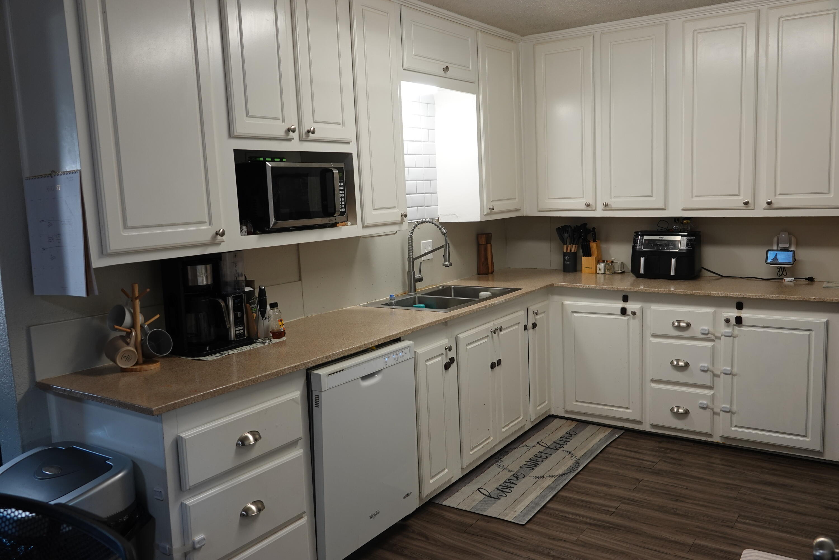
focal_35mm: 29
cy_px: 280
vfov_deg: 45.0
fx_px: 676
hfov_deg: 63.7
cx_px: 420
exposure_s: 1/30
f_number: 2.8
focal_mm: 10.8
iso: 125
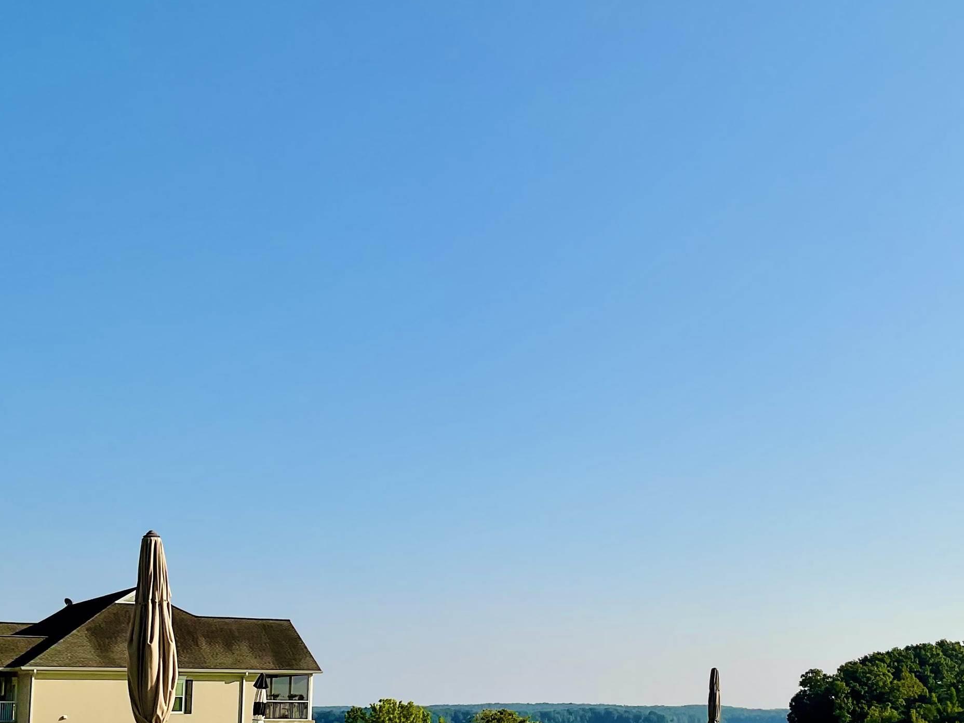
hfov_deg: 39.4
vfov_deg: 29.8
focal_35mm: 48
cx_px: 611
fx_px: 1337
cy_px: 544
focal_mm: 3
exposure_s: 1/3125
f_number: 1.8
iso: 20
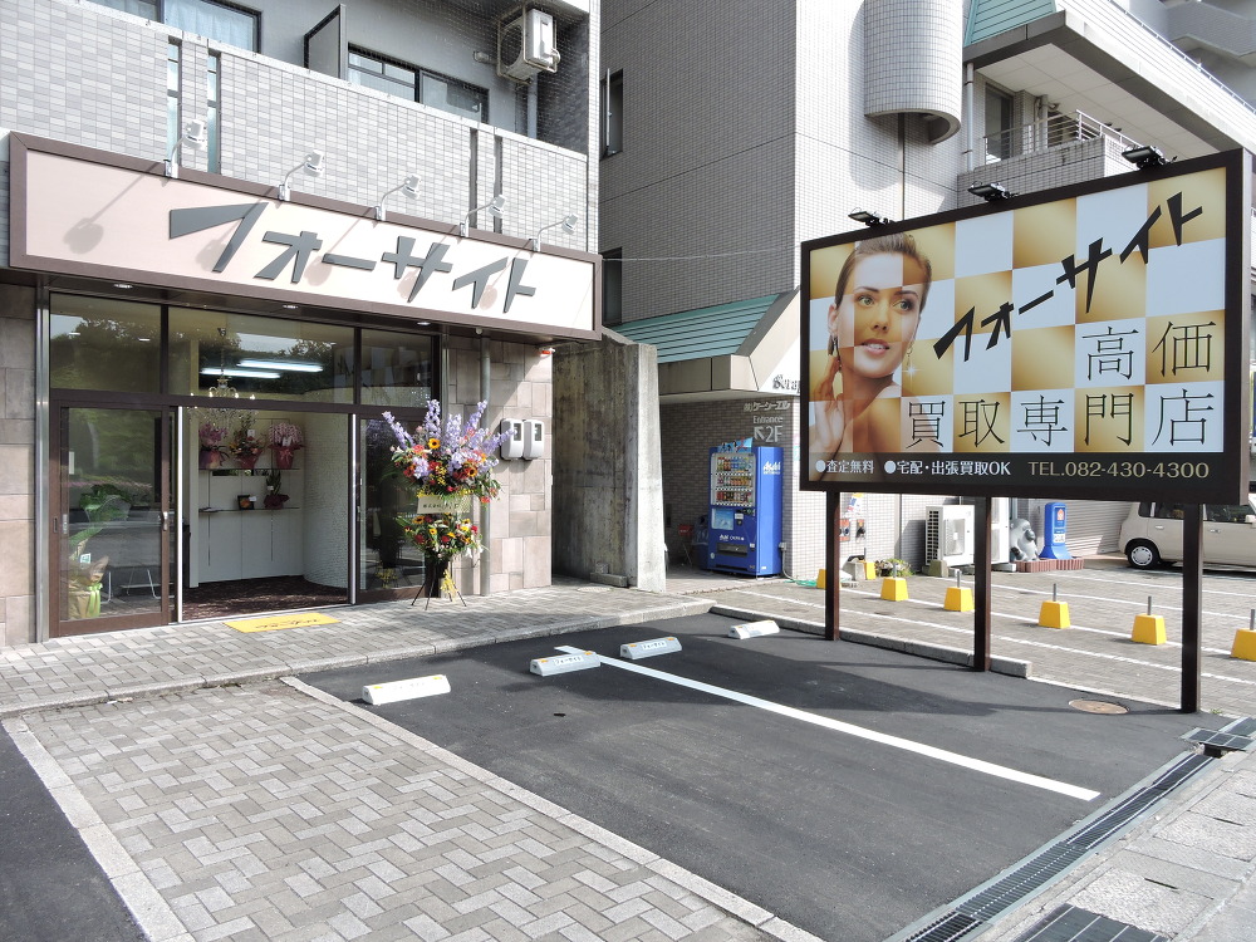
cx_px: 628
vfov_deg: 56.8
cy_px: 471
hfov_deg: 71.6
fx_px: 871
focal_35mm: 24
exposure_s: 1/400
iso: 100
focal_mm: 4.3
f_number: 3.3
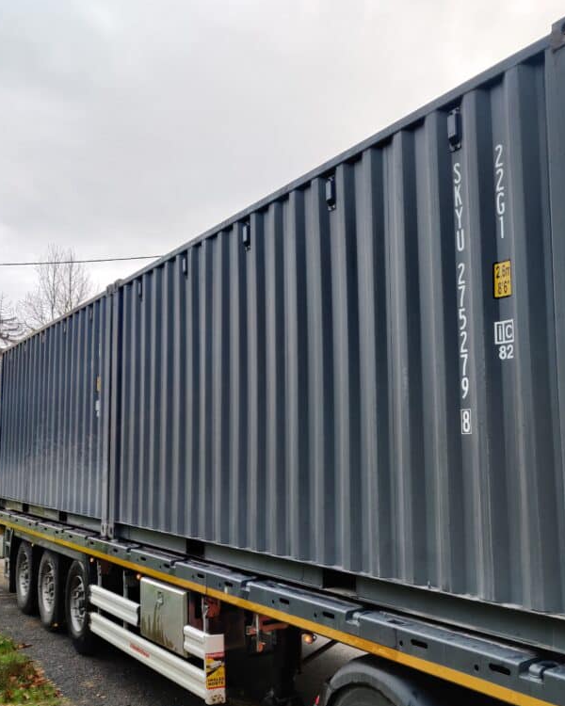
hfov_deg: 39.8
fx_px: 752
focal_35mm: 36
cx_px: 440
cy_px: 359
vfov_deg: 50.3
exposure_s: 1/50
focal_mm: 4.75
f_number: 1.75
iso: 160
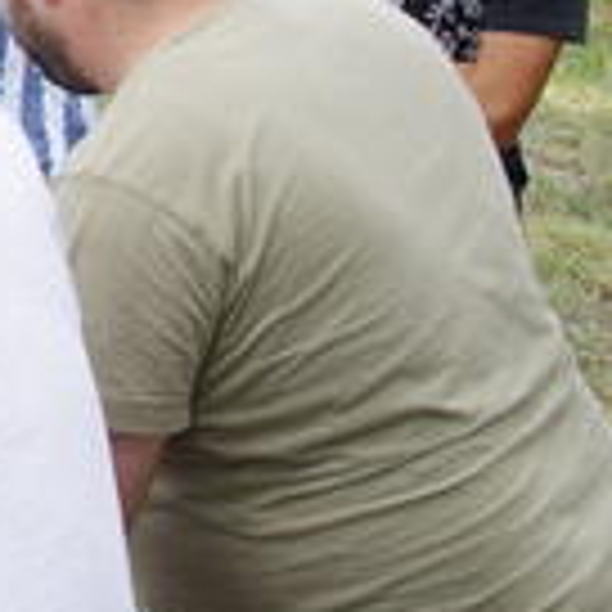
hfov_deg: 13.0
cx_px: -486
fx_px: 2440
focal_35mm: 122
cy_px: -47
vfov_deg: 14.0
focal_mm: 26
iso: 320
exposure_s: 1/125
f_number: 7.1
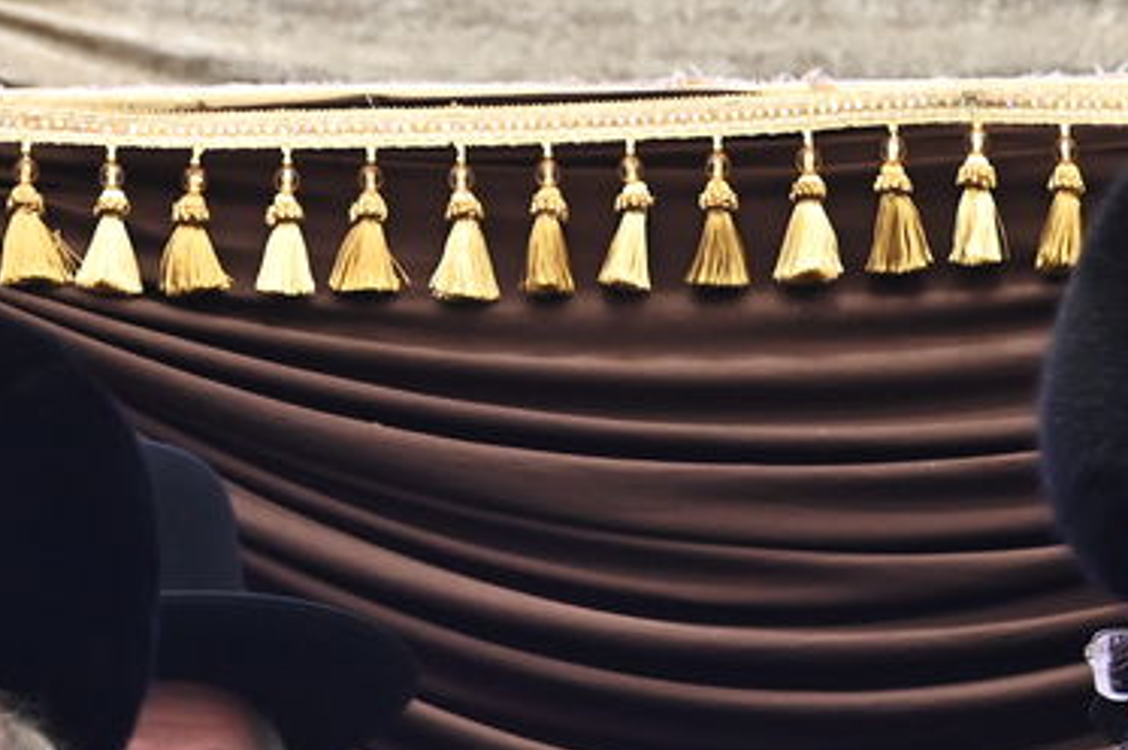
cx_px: 27
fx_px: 23510
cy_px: 1131
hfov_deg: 2.7
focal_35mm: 751
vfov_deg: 1.8
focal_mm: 200
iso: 2000
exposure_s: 1/125
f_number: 8
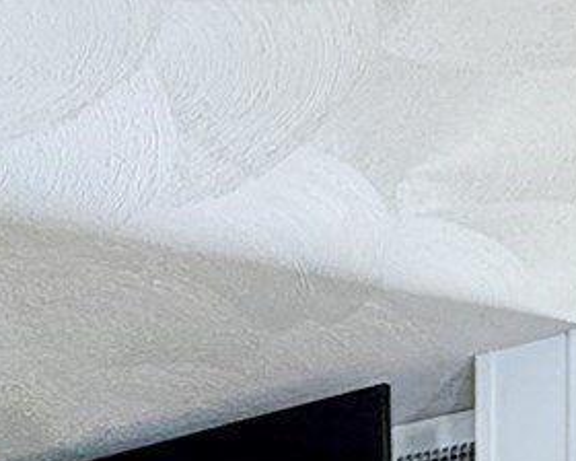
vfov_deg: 11.3
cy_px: 1264
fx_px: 1705
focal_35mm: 100
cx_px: 274
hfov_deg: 19.2
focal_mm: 2.22
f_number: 2.2
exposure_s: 1/99
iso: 160
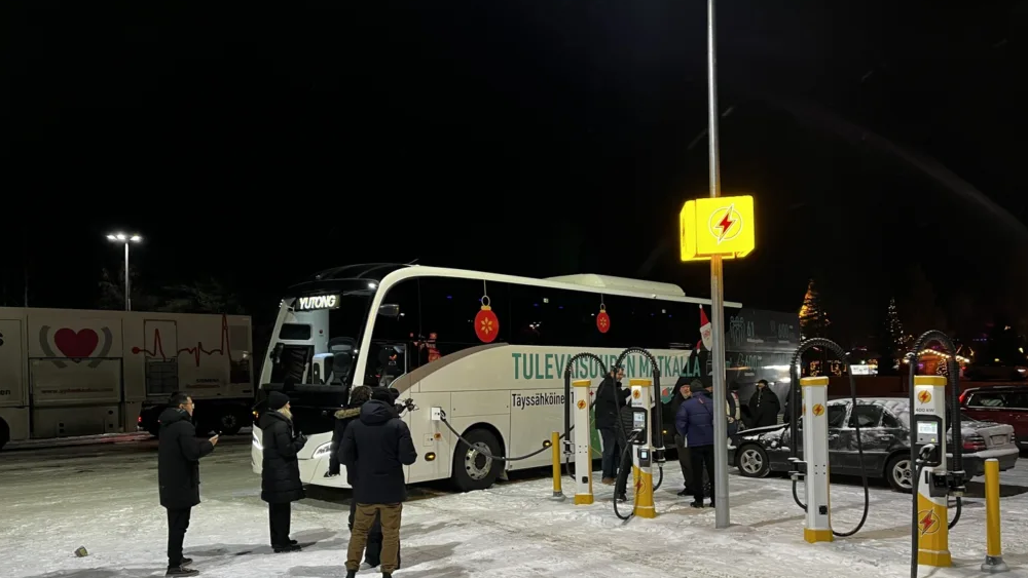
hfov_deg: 66.1
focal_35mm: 29
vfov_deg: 39.9
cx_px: 520
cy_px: 371
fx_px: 791
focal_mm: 5.1
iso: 125
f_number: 1.6
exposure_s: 1/60
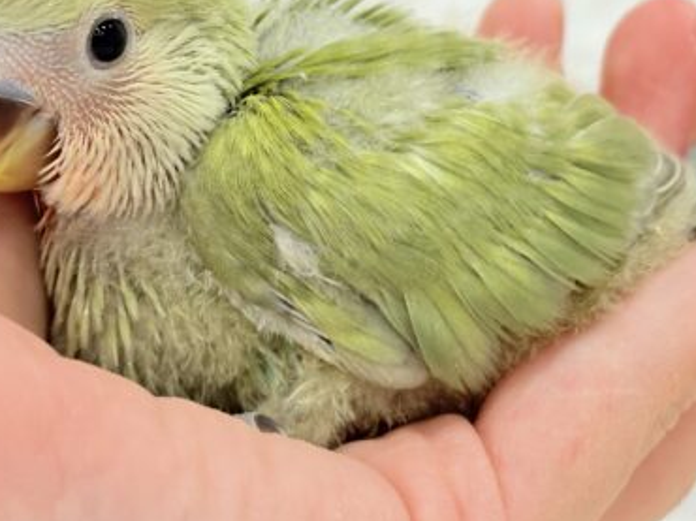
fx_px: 1808
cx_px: 365
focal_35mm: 90
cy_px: 109
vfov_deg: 16.3
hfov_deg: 21.8
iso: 50
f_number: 1.6
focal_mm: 5.96
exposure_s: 1/50
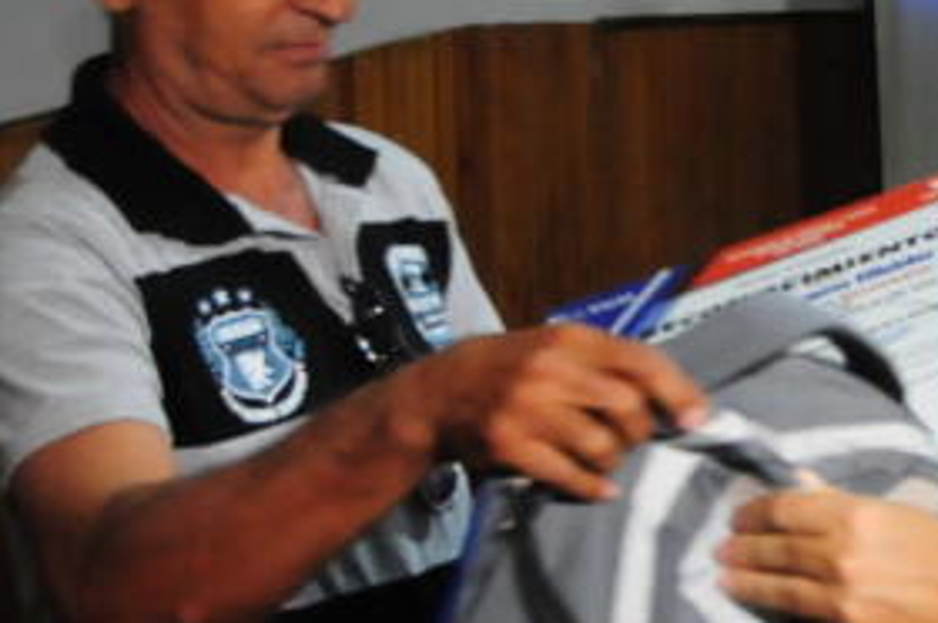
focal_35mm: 108
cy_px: 268
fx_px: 2819
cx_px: 985
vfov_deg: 12.6
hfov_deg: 18.3
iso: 3200
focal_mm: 27
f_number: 4
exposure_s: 1/50
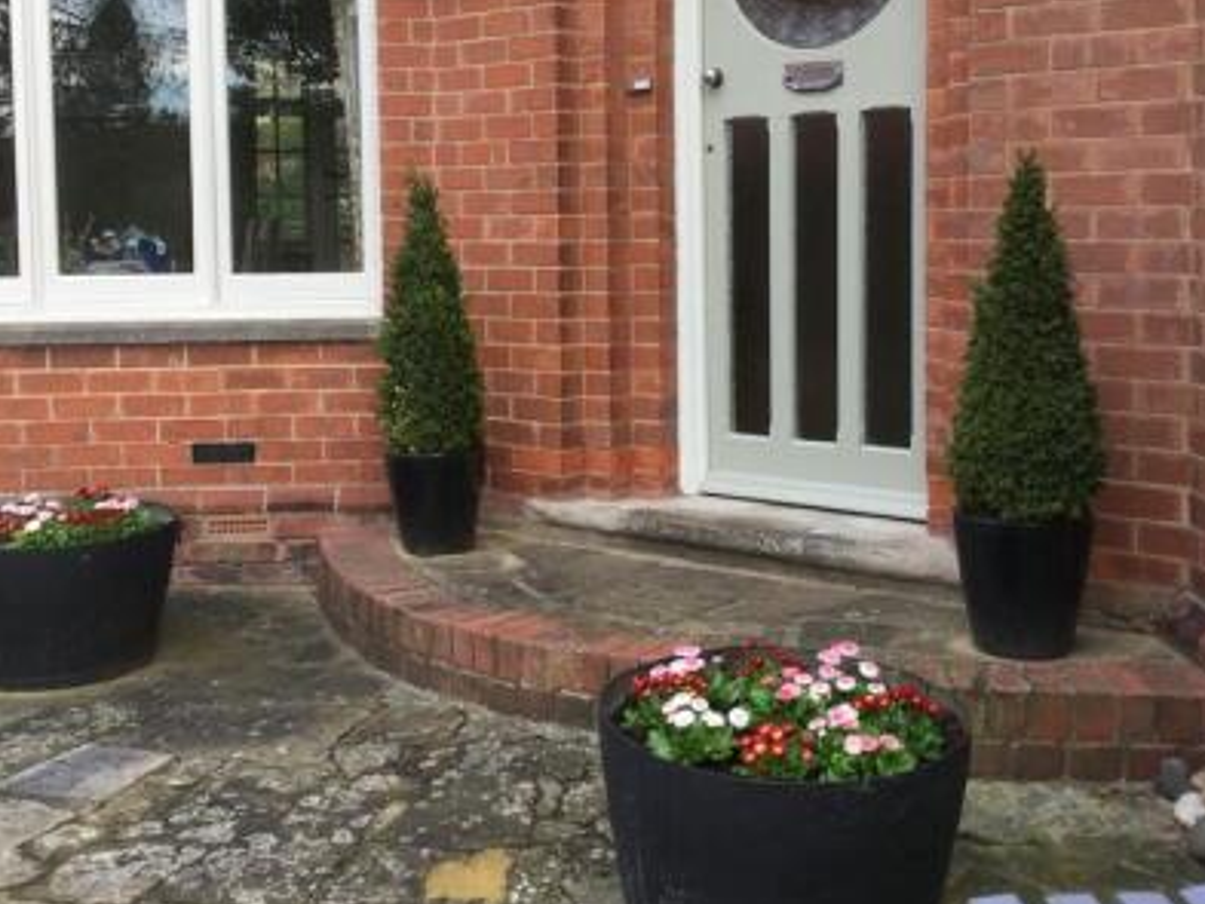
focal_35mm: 46
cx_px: 596
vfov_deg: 31.3
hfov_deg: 41.2
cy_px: 317
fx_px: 1602
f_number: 2.4
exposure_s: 1/173
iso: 25
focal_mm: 3.3
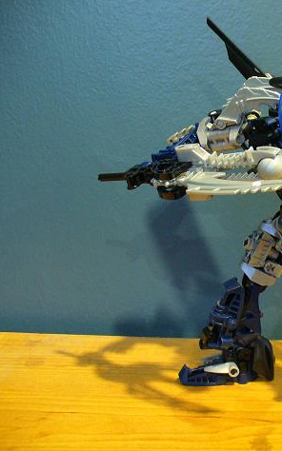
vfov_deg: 38.2
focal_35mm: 53
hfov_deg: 23.2
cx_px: 295
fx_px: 652
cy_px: 225
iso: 200
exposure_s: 1/2.5
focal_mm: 6.1
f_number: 2.8
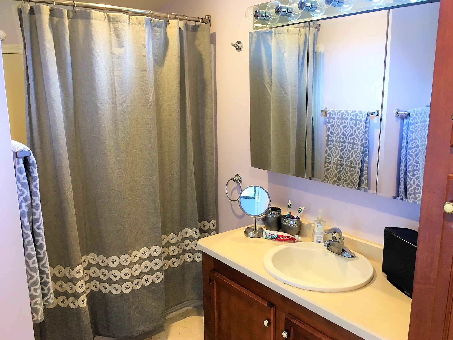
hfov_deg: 60.0
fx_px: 393
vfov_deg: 46.8
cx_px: 225
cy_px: 170
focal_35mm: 30
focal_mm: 4.15
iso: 80
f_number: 2.2
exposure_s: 1/30
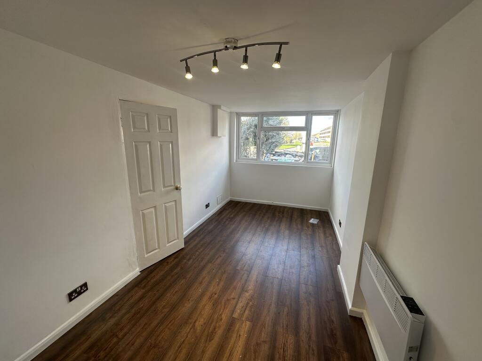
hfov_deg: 102.1
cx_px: 241
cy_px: 180
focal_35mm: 14
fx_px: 195
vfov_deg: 85.7
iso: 40
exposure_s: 1/99
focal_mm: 2.22
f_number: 2.2
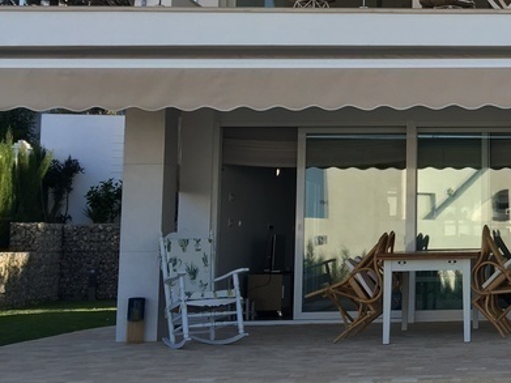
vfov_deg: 19.3
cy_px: 106
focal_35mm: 76
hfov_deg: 23.7
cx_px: 588
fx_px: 1122
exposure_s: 1/478
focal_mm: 4.15
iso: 25
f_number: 2.2
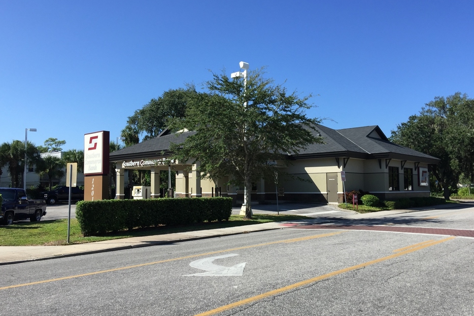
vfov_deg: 42.3
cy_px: 167
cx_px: 238
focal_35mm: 31
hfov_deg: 60.3
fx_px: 408
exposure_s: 1/1582
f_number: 2.2
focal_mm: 4.15
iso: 32
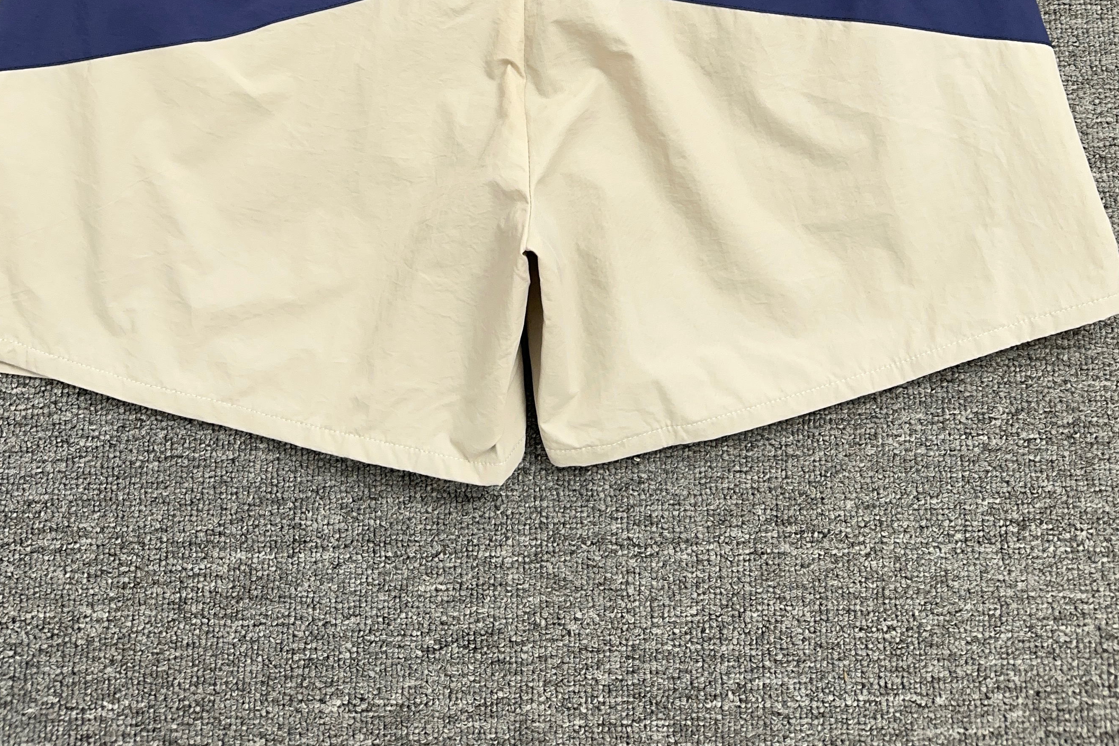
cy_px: -60
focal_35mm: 38
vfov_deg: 31.4
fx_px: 1181
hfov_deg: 50.7
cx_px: 521
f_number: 1.78
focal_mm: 6.86
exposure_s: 1/99
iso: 132
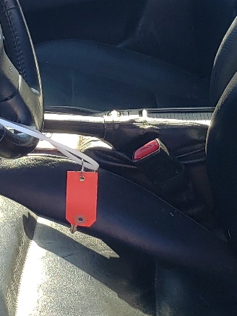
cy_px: 104
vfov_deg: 20.6
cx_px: 64
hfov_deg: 15.5
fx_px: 868
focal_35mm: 95
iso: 50
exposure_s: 1/500
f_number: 1.5
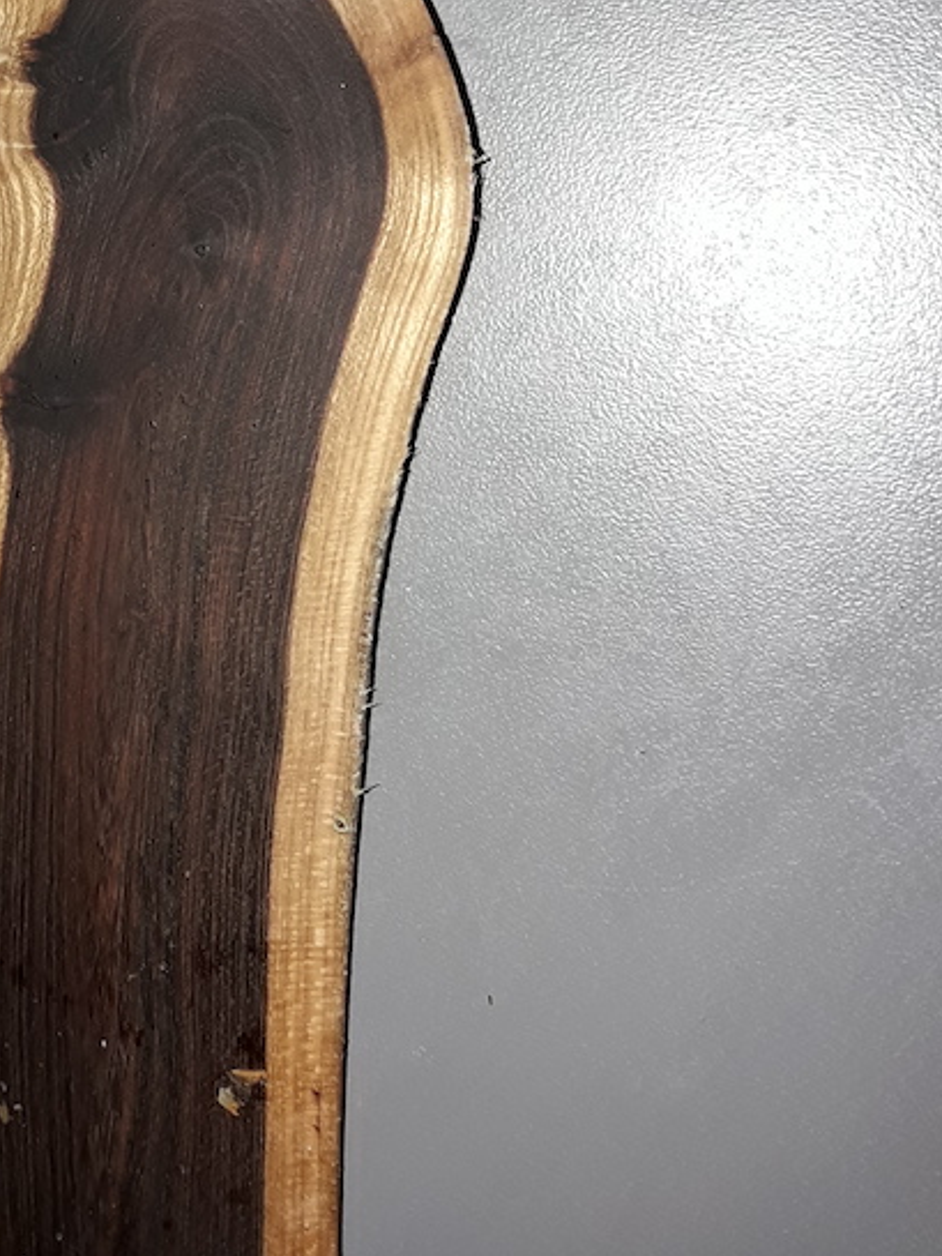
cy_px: 256
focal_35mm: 53
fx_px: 1922
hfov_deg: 26.9
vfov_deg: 35.0
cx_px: 152
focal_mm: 3.7
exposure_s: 1/100
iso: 50
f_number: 1.9
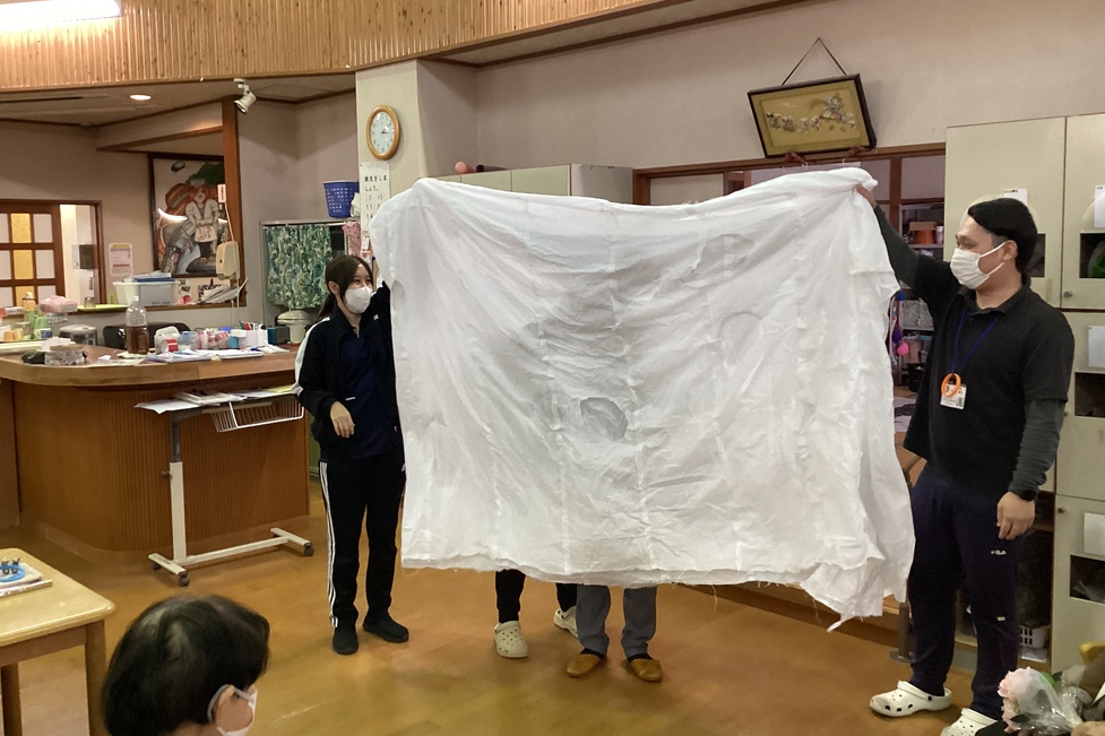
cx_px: 546
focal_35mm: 33
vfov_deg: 39.9
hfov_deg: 57.2
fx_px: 1013
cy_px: 332
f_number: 2.4
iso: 250
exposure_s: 1/60
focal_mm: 3.3
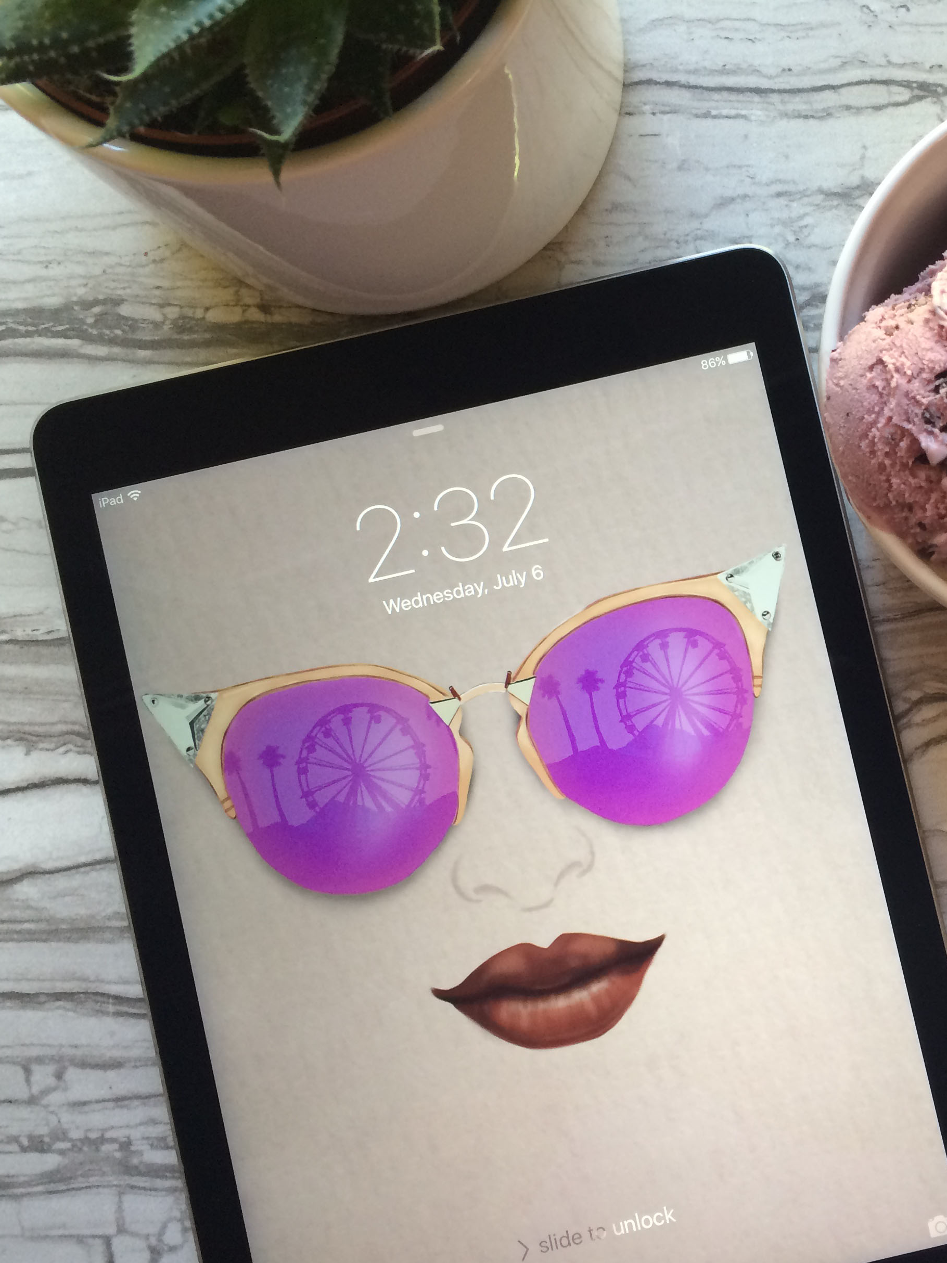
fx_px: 1423
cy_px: 636
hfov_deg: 35.4
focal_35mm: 39
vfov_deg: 47.9
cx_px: 783
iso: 64
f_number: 2.2
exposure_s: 1/30
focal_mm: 4.15
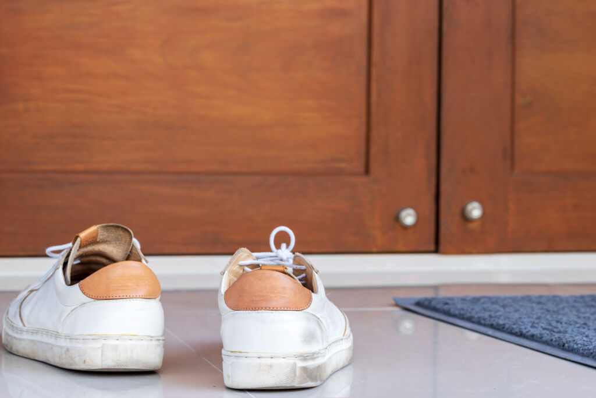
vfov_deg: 15.4
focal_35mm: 89
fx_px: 1474
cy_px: 199
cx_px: 298
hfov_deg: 22.9
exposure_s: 1/20
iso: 160
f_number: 10
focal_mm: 89
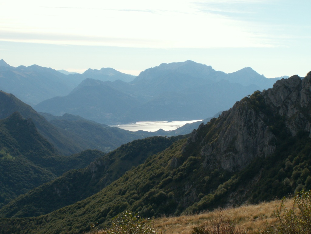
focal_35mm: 62
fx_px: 557
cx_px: 156
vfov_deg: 23.7
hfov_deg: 31.2
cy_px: 117
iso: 50
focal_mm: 10.39
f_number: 7.1
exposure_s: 1/160
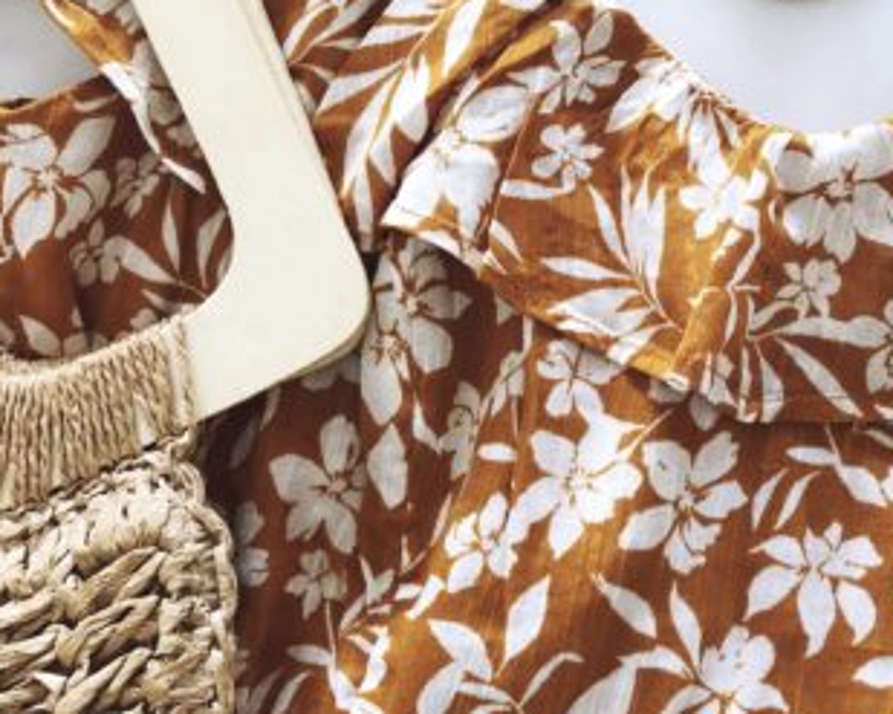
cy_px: 199
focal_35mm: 68
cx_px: 824
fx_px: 1797
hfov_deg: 26.8
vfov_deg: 22.3
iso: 40
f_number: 1.8
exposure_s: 1/15
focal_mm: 4
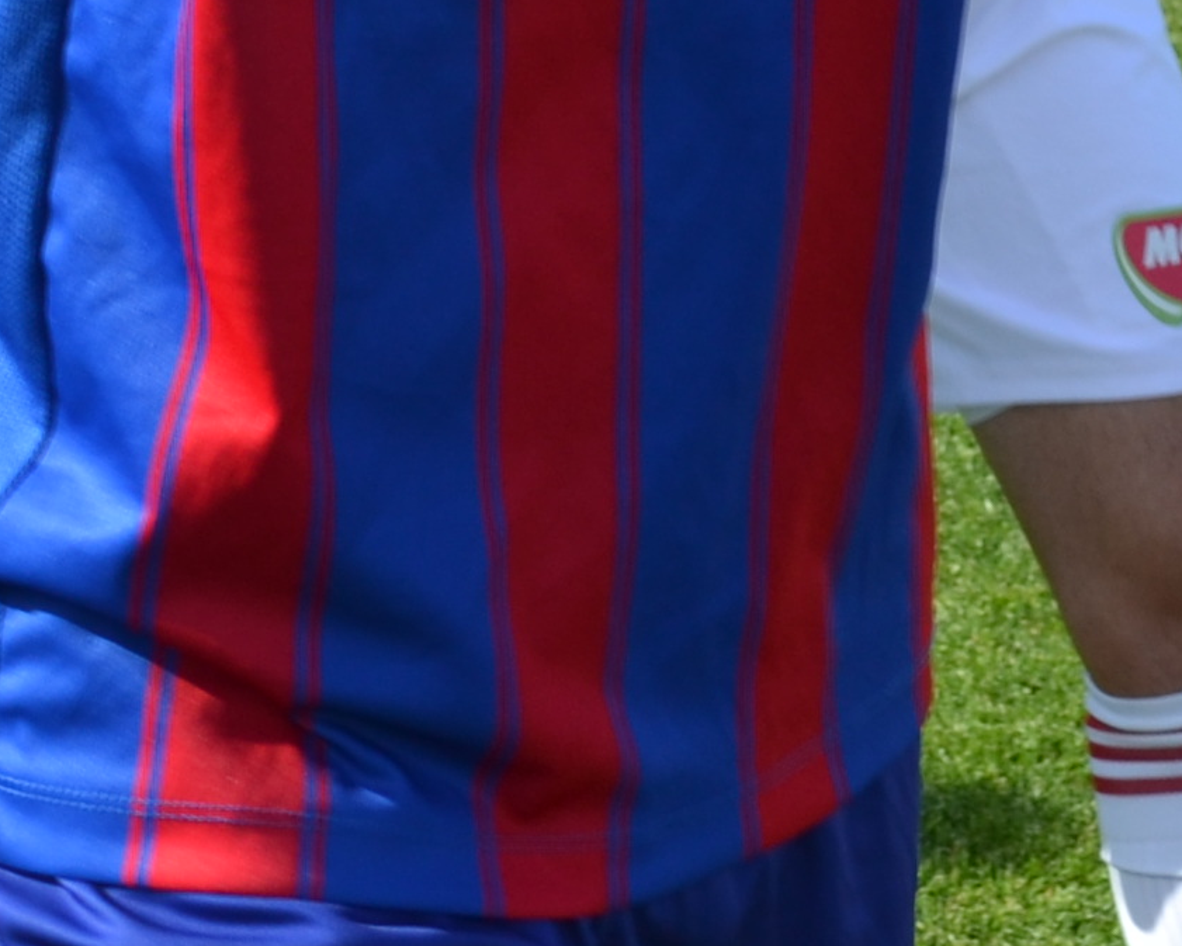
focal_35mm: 214
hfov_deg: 9.0
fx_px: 7487
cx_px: 889
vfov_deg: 7.1
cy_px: -486
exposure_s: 1/200
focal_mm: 28
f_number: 7.1
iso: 100
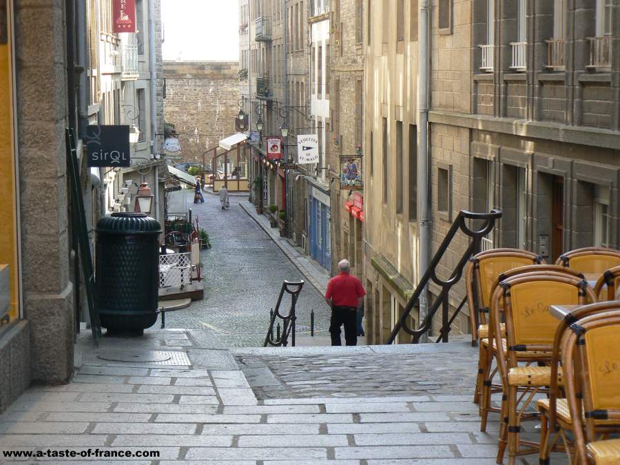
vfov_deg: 16.6
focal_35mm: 89
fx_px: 1594
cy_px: 232
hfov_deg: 22.0
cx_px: 310
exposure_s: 1/125
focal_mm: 14.9
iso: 100
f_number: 3.2
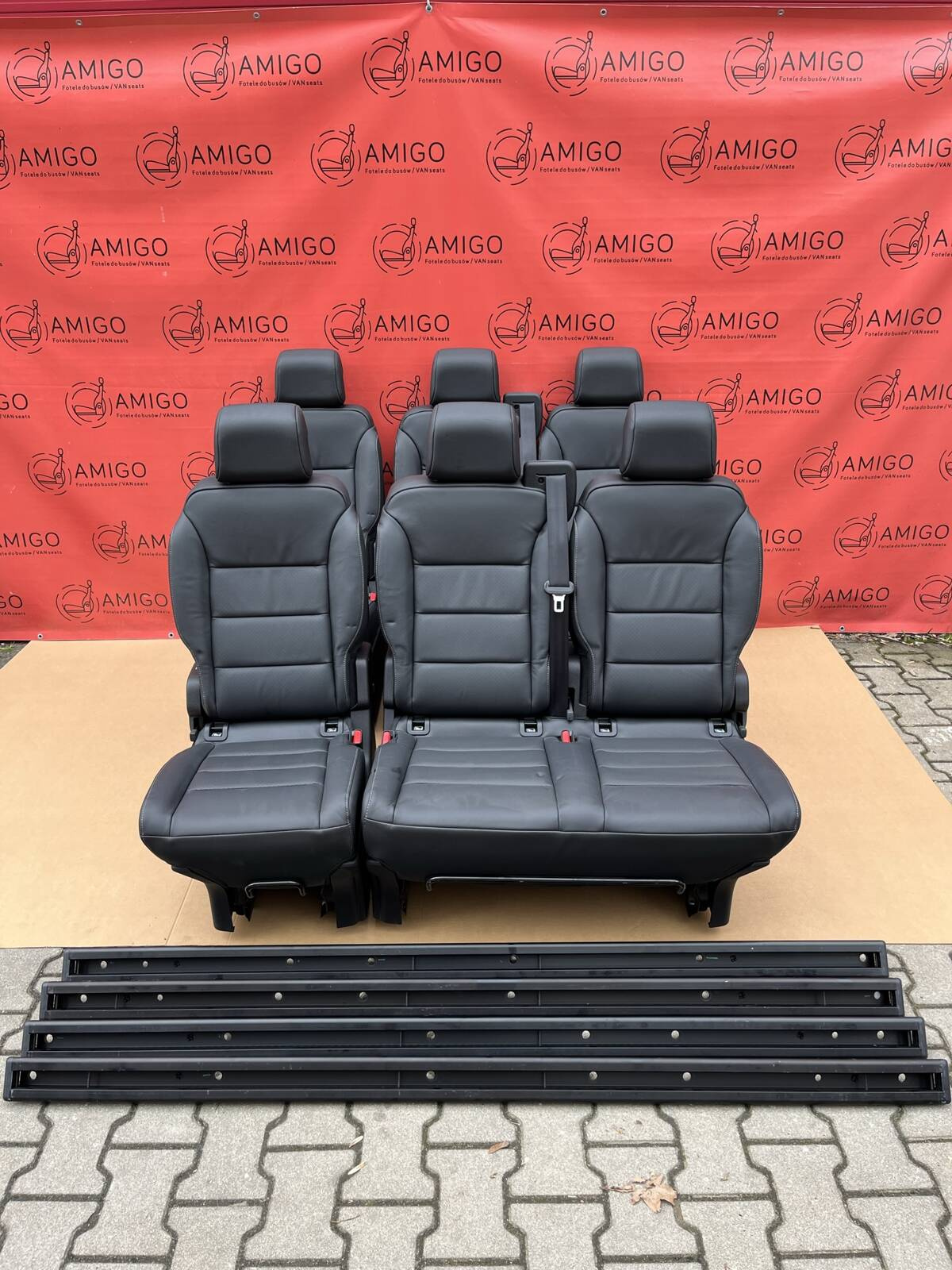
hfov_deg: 53.1
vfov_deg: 67.3
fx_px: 953
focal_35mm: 26
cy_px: 635
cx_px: 476
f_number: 1.6
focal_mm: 5.1
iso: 40
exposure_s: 1/184
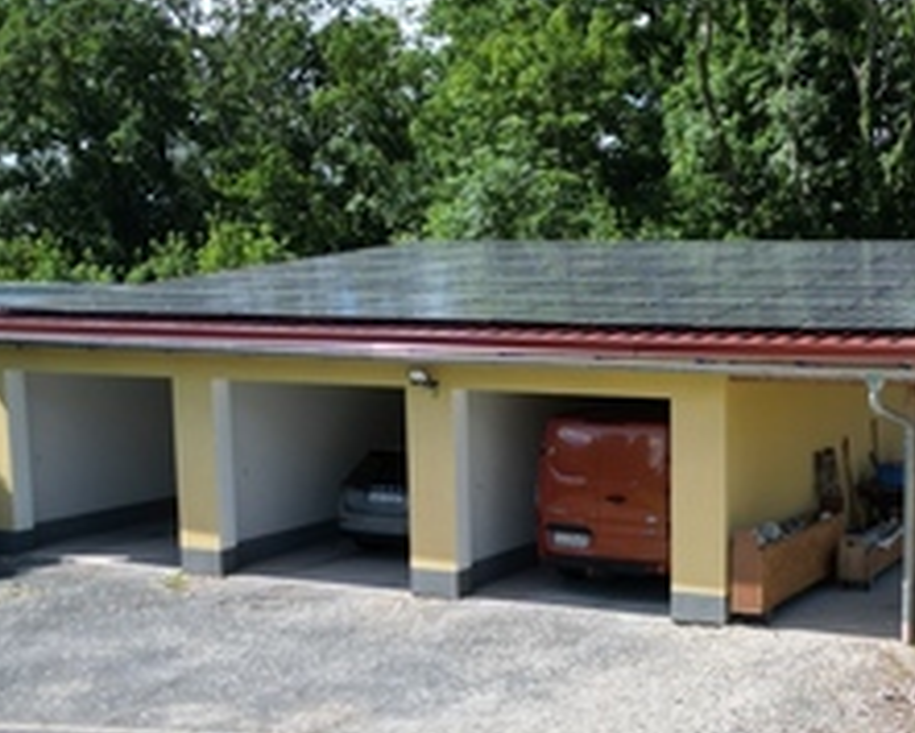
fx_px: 1436
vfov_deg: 28.5
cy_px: 470
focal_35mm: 53
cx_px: 770
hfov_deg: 34.0
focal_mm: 6.72
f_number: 1.7
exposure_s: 1/2500
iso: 120
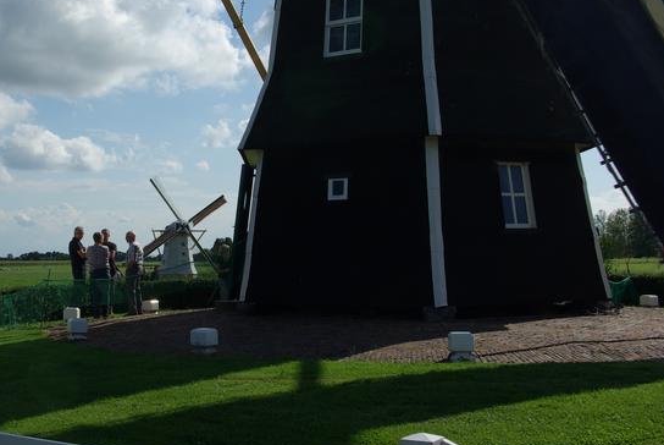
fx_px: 937
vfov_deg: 26.6
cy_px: 182
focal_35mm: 51
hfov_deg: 38.5
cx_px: 214
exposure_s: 1/350
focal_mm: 23
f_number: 8
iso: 100
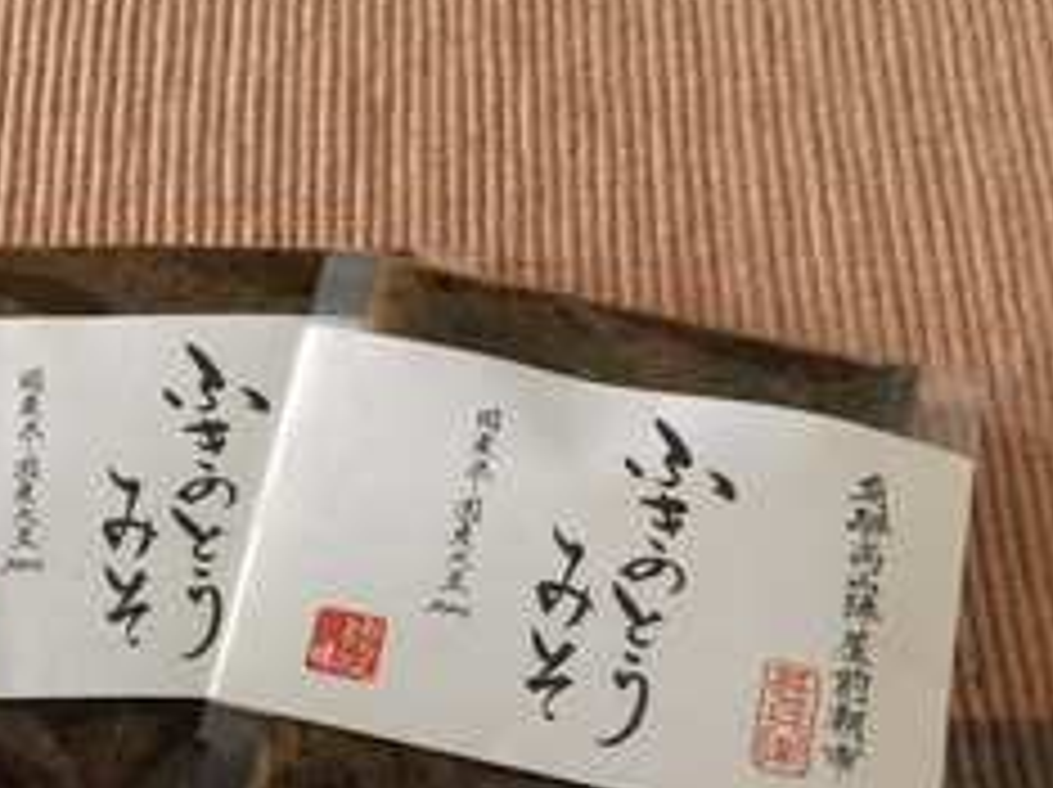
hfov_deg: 34.9
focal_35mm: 53
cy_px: 644
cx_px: 194
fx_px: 1611
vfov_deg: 26.9
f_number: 2.4
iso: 320
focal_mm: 3.3
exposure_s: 1/15
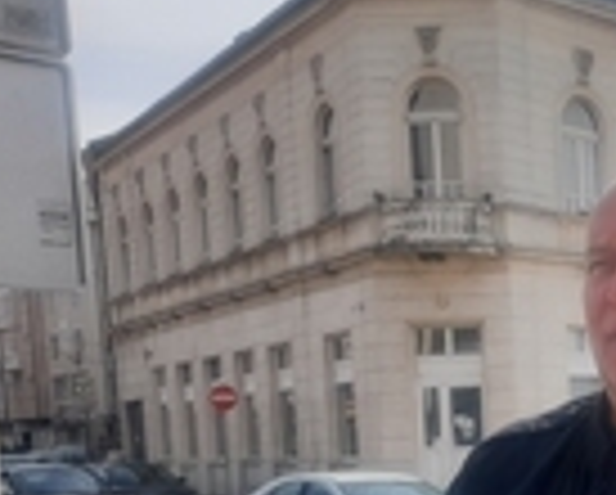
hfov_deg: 26.7
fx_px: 1168
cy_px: 554
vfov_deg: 22.5
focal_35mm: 64
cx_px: 710
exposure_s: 1/582
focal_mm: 4.6
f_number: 2
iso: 20
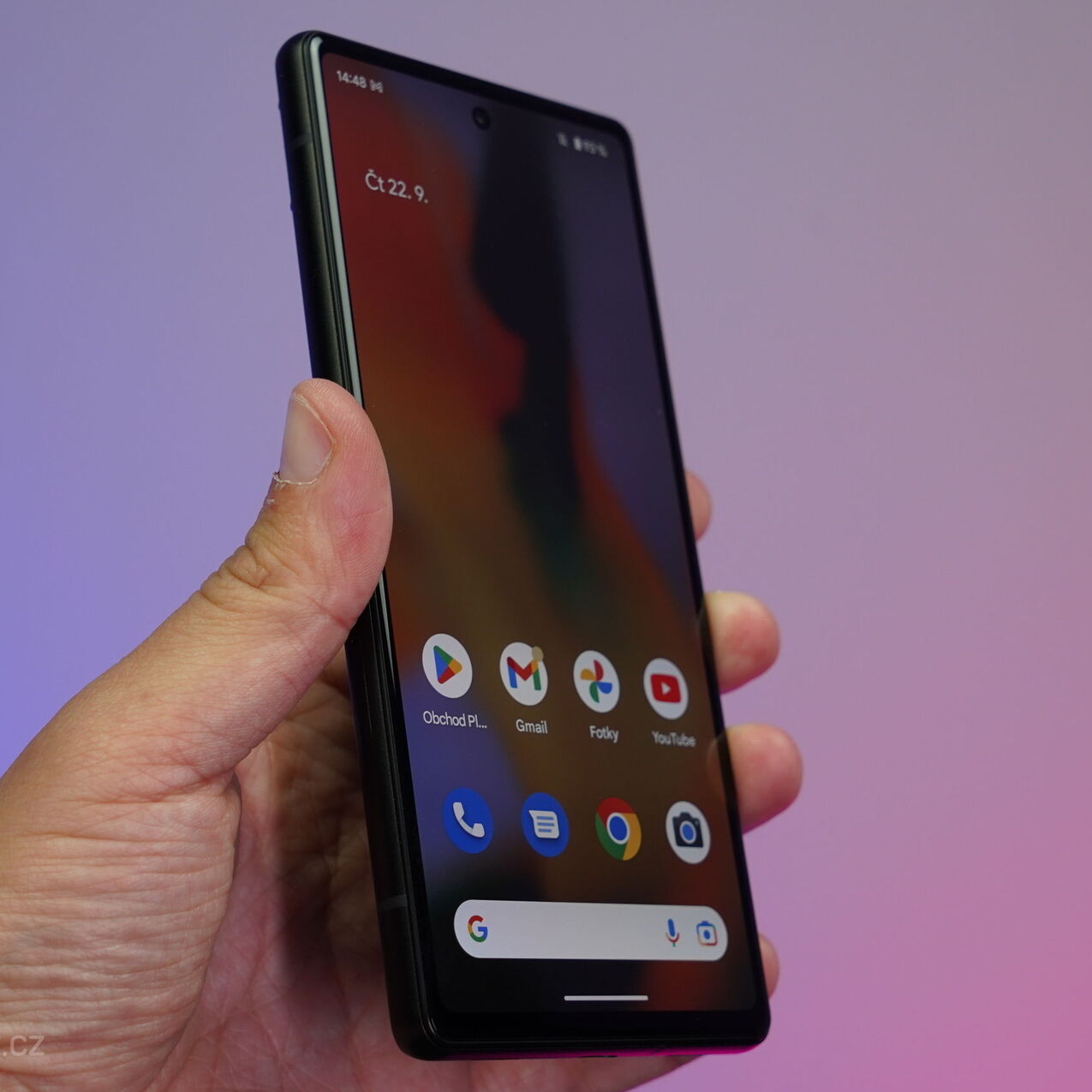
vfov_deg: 26.9
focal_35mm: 64
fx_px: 2284
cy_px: 547
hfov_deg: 26.9
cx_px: 562
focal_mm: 50
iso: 800
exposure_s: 1/160
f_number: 7.1
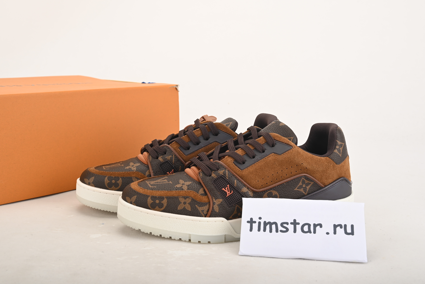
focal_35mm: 46
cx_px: 207
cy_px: 129
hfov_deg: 42.7
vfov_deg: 29.3
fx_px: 543
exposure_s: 1/200
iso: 100
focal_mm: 41
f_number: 11
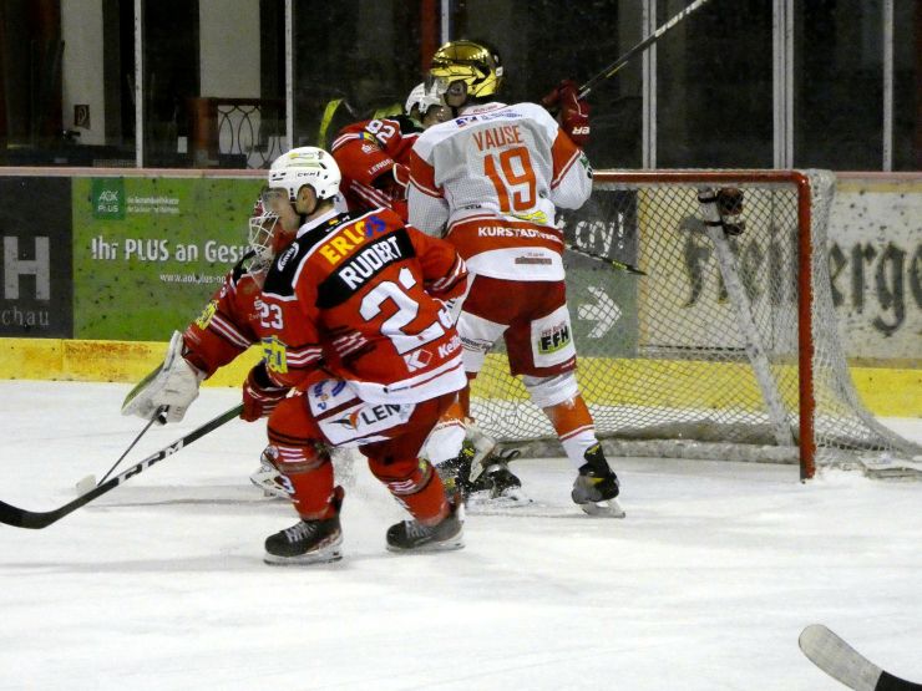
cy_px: 346
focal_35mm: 211
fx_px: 5620
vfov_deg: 7.0
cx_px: 461
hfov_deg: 9.4
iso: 3200
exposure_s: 1/250
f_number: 5.5
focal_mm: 37.8
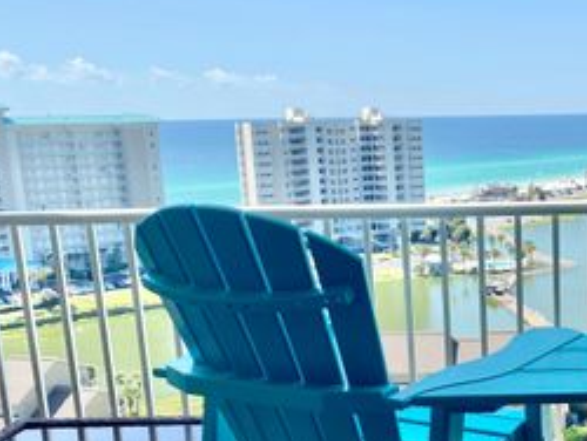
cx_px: 521
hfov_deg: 34.8
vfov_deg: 27.7
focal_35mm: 52
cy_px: 332
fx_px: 883
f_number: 1.8
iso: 32
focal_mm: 4.25
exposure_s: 1/2222
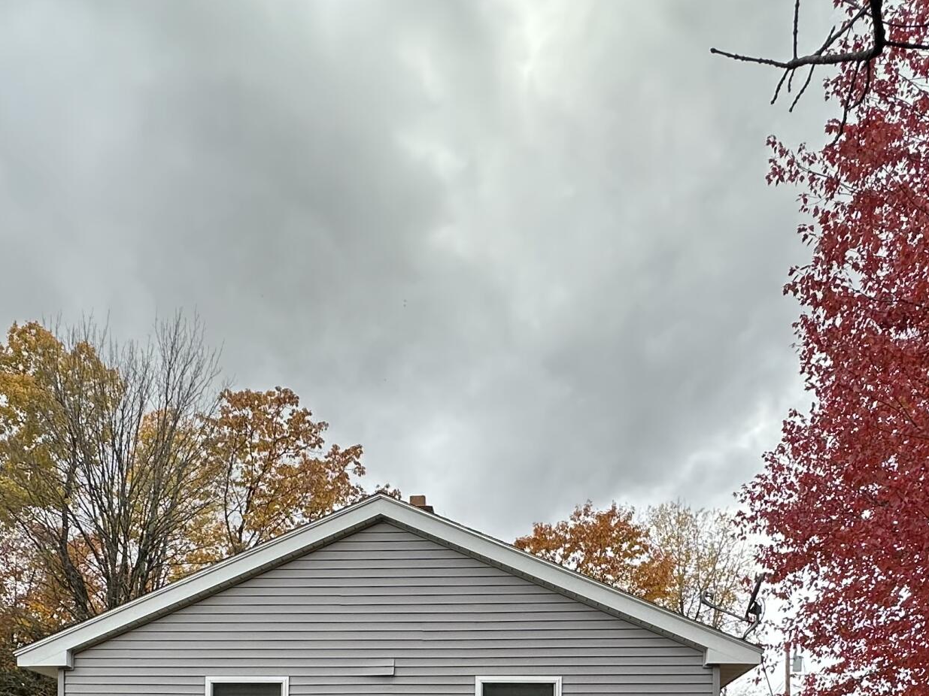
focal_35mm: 34
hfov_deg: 54.0
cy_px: 820
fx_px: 912
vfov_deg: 34.2
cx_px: 453
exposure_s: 1/251
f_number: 2.2
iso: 40
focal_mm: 2.22
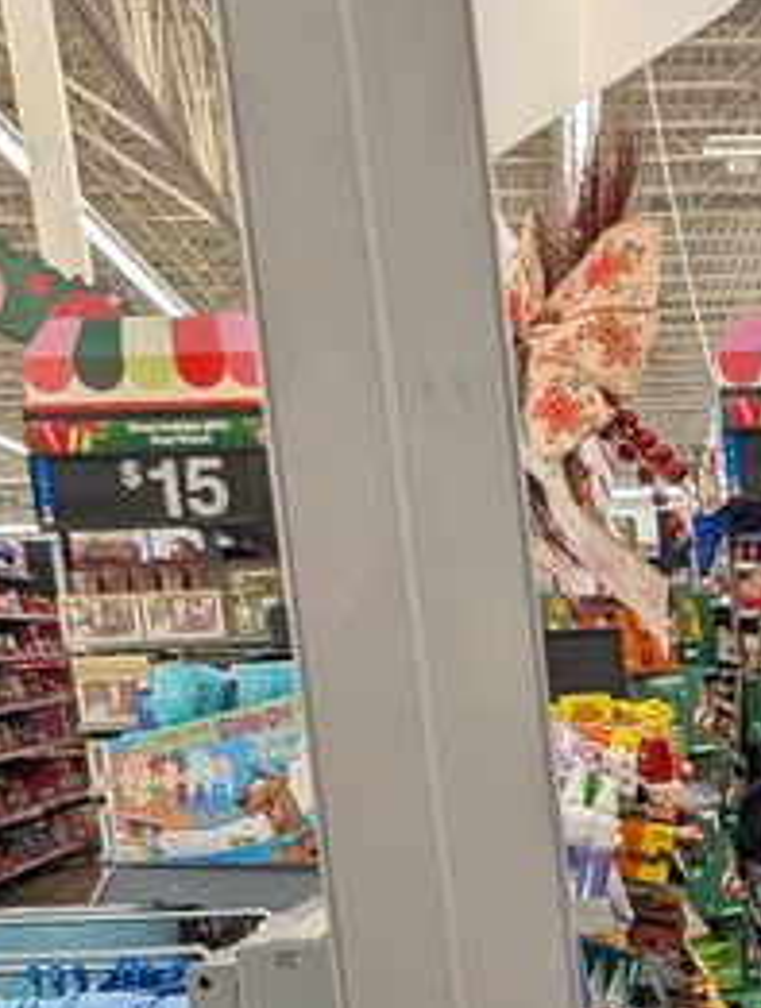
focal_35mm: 94
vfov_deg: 19.5
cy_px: 1247
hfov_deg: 14.2
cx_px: 1327
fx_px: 2744
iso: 296
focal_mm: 6.9
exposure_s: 1/274
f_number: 1.68
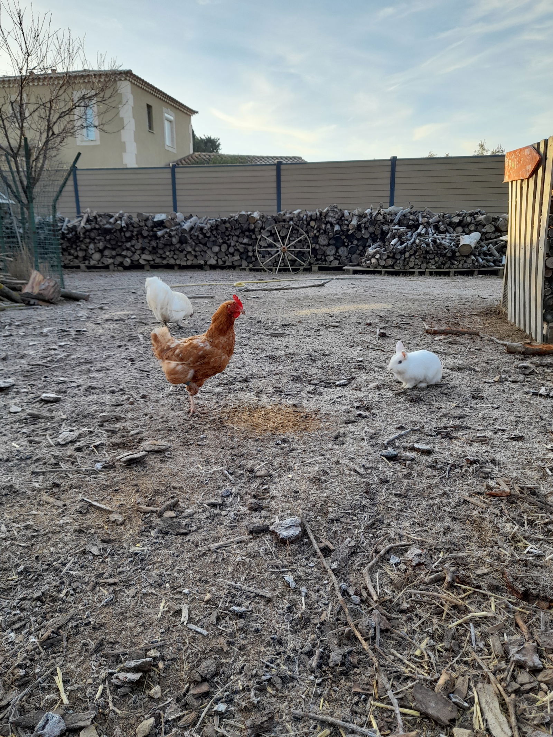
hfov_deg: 54.9
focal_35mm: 25
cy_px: 368
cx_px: 276
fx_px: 532
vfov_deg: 69.4
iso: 25
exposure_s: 1/100
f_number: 2
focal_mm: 4.6
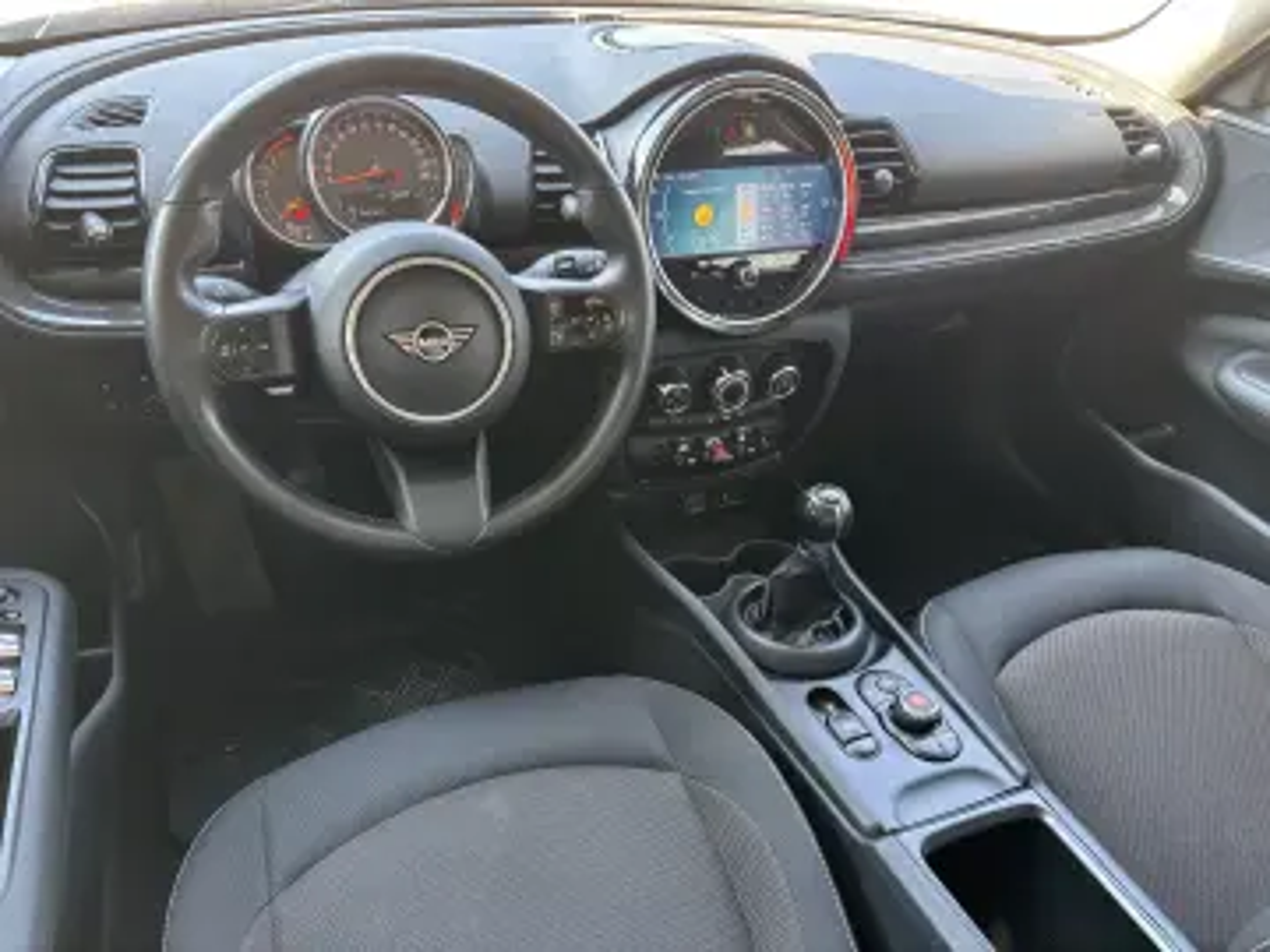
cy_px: 476
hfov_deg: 67.3
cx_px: 635
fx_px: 954
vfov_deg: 53.1
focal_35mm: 26
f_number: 1.6
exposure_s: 1/60
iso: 160
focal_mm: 5.96
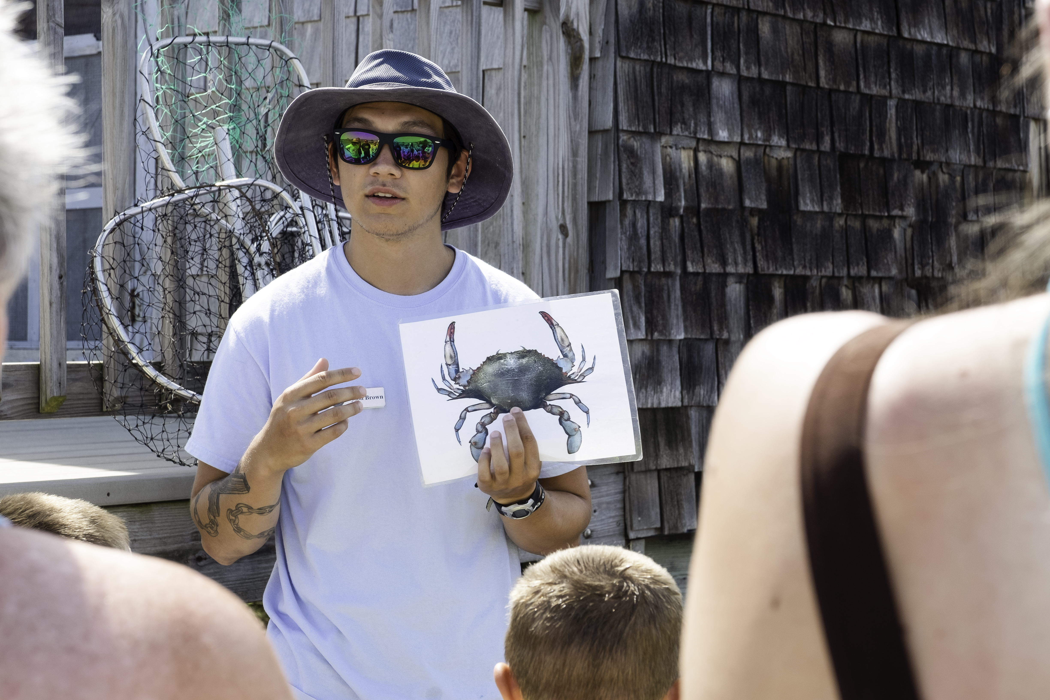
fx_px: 2129
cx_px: 525
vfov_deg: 18.7
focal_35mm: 73
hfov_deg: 27.7
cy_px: 350
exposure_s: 1/200
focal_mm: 48.5
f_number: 8
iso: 200
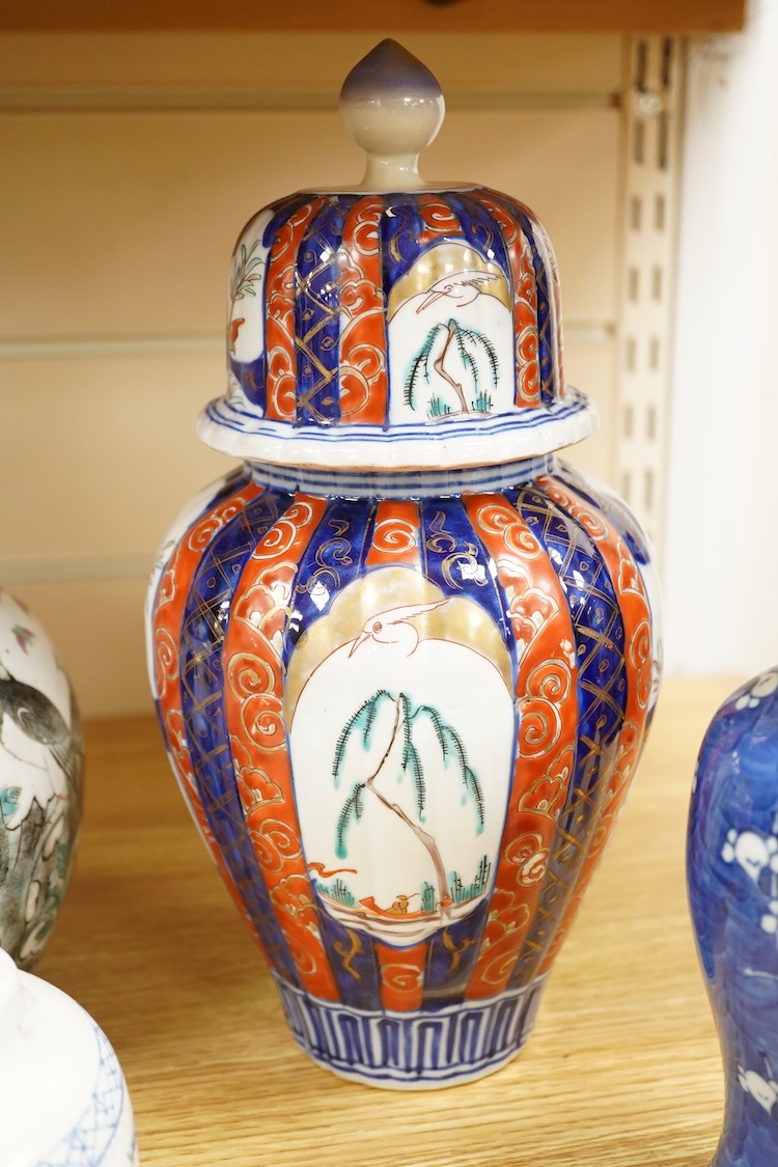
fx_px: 1459
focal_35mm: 45
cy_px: 584
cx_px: 389
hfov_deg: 29.9
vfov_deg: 43.6
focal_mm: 30
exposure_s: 1/125
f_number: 4
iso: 2000
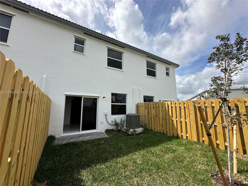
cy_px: 93
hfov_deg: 102.1
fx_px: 100
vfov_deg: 85.7
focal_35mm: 14
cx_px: 124
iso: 40
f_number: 2.2
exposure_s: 1/2398
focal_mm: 2.22
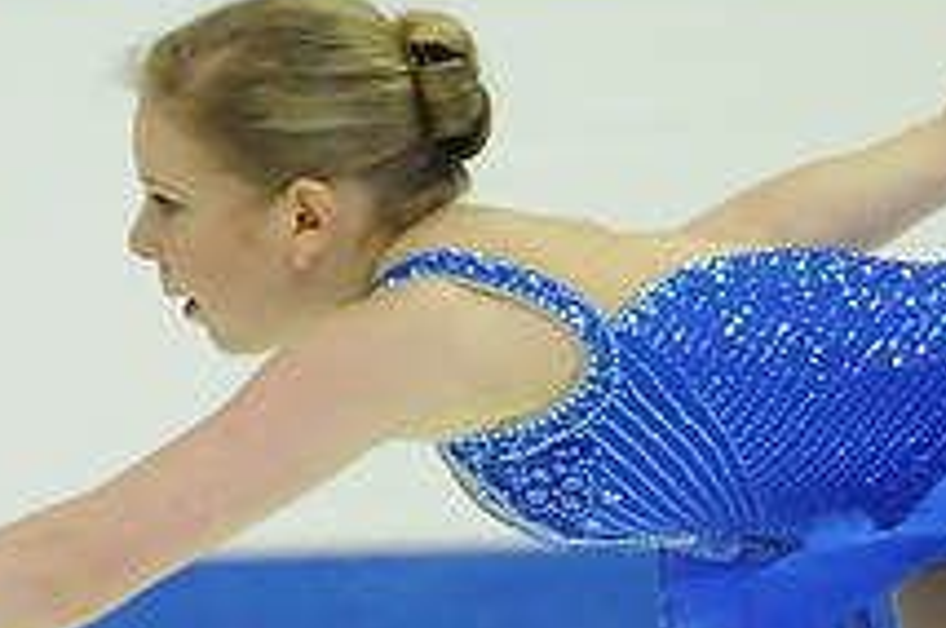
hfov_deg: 2.5
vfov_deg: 1.6
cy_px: 776
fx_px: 22066
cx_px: 548
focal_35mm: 841
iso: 3200
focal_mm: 150
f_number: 5.6
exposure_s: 1/800
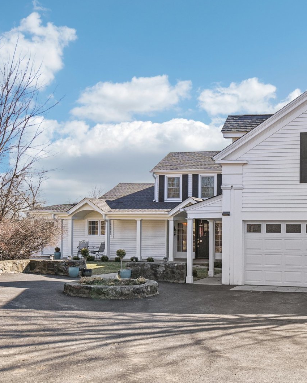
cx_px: 231
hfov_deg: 34.2
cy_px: 191
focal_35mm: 43
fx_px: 488
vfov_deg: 42.9
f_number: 8
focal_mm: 20
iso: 100
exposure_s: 1/160
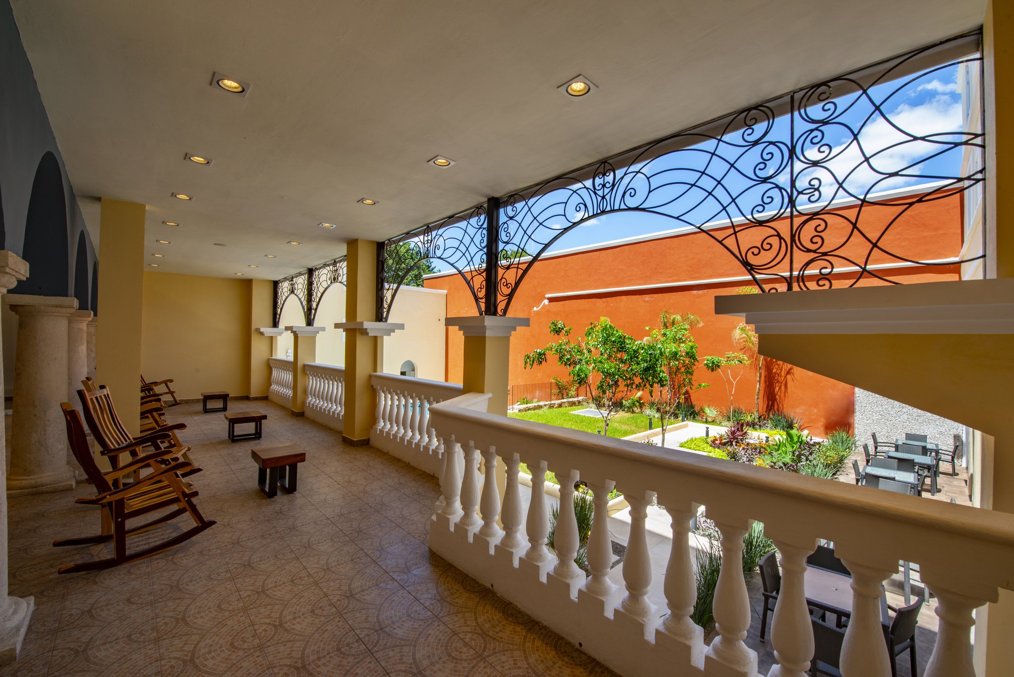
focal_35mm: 14
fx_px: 394
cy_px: 338
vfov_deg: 81.3
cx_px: 507
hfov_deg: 104.2
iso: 200
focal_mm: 14
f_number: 13
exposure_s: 1/60
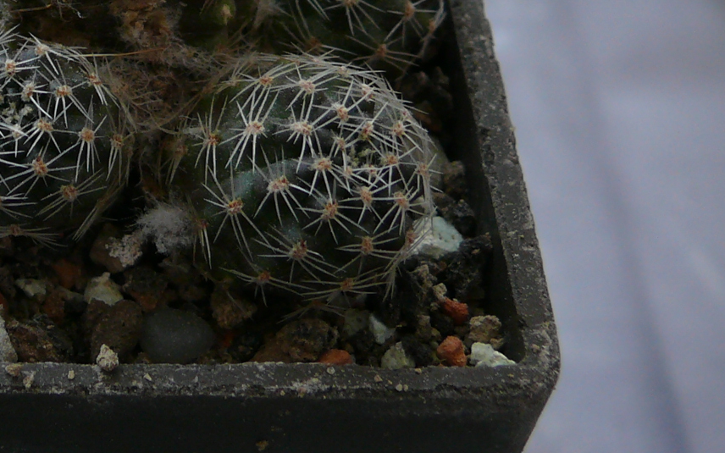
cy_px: -231
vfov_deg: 11.3
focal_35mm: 111
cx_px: -141
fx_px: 2193
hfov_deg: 17.9
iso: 100
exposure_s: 1/100
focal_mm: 7.4
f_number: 3.6
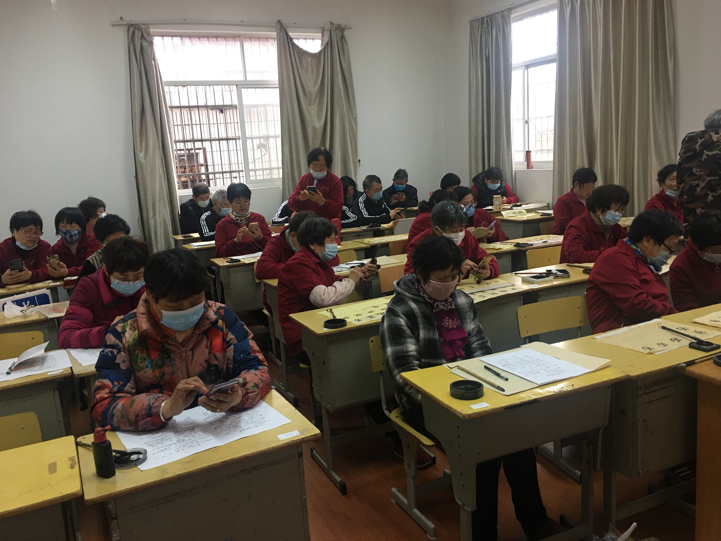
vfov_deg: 48.2
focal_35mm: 29
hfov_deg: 61.7
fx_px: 604
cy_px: 270
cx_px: 360
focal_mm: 4.15
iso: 64
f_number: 2.2
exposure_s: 1/17
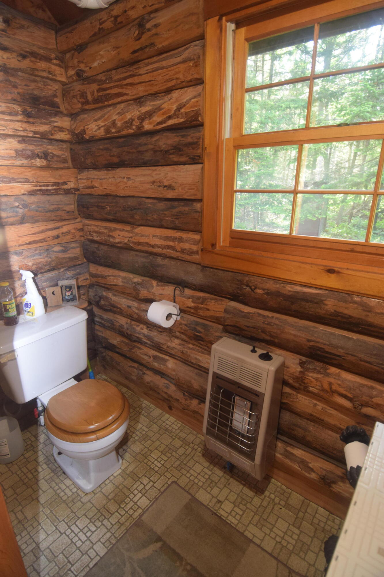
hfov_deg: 67.4
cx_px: 192
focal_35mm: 18
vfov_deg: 90.0
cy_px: 288
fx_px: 288
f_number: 4.5
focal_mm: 12
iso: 800
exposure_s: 1/80
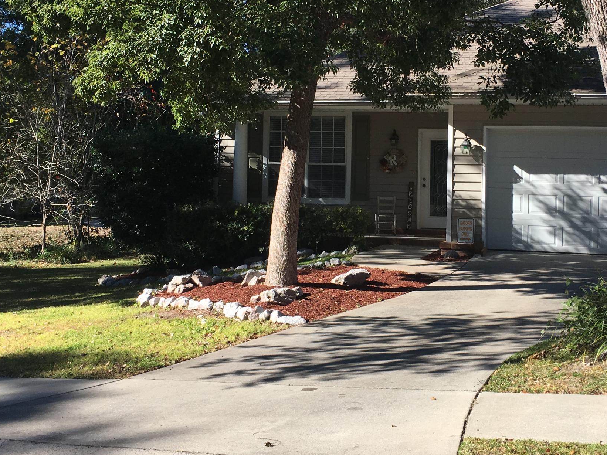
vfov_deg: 27.4
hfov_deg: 36.0
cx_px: 366
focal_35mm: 53
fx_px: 929
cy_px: 163
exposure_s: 1/793
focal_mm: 4.15
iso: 25
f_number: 2.2
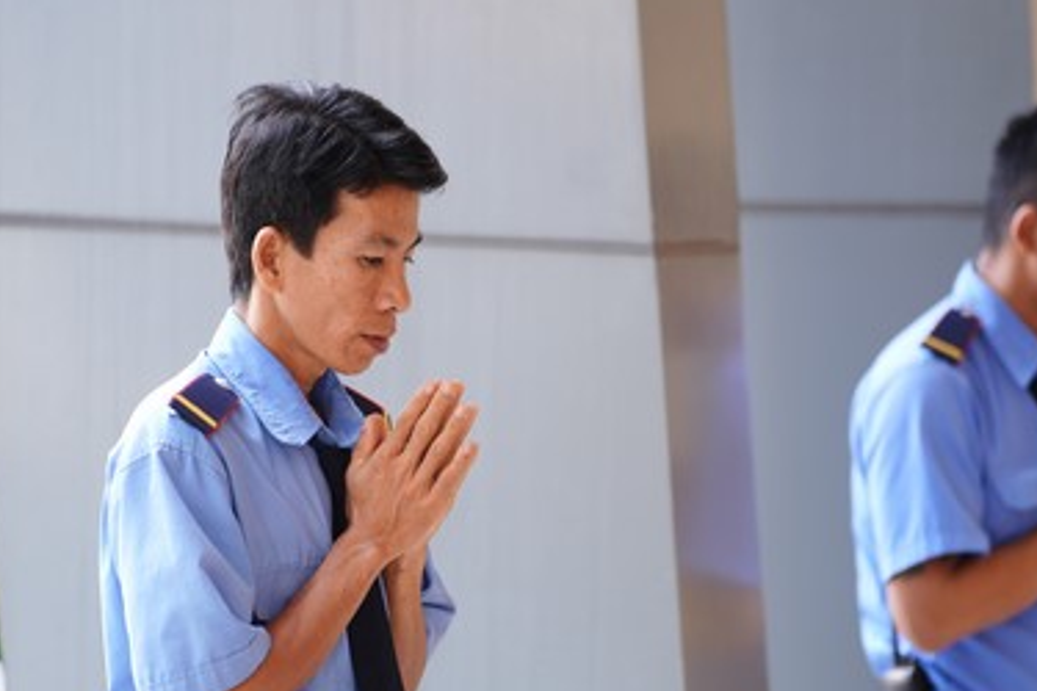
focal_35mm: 260
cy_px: 480
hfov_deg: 7.9
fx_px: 7489
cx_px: 528
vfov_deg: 5.3
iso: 125
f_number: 2.8
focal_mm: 150
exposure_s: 1/60
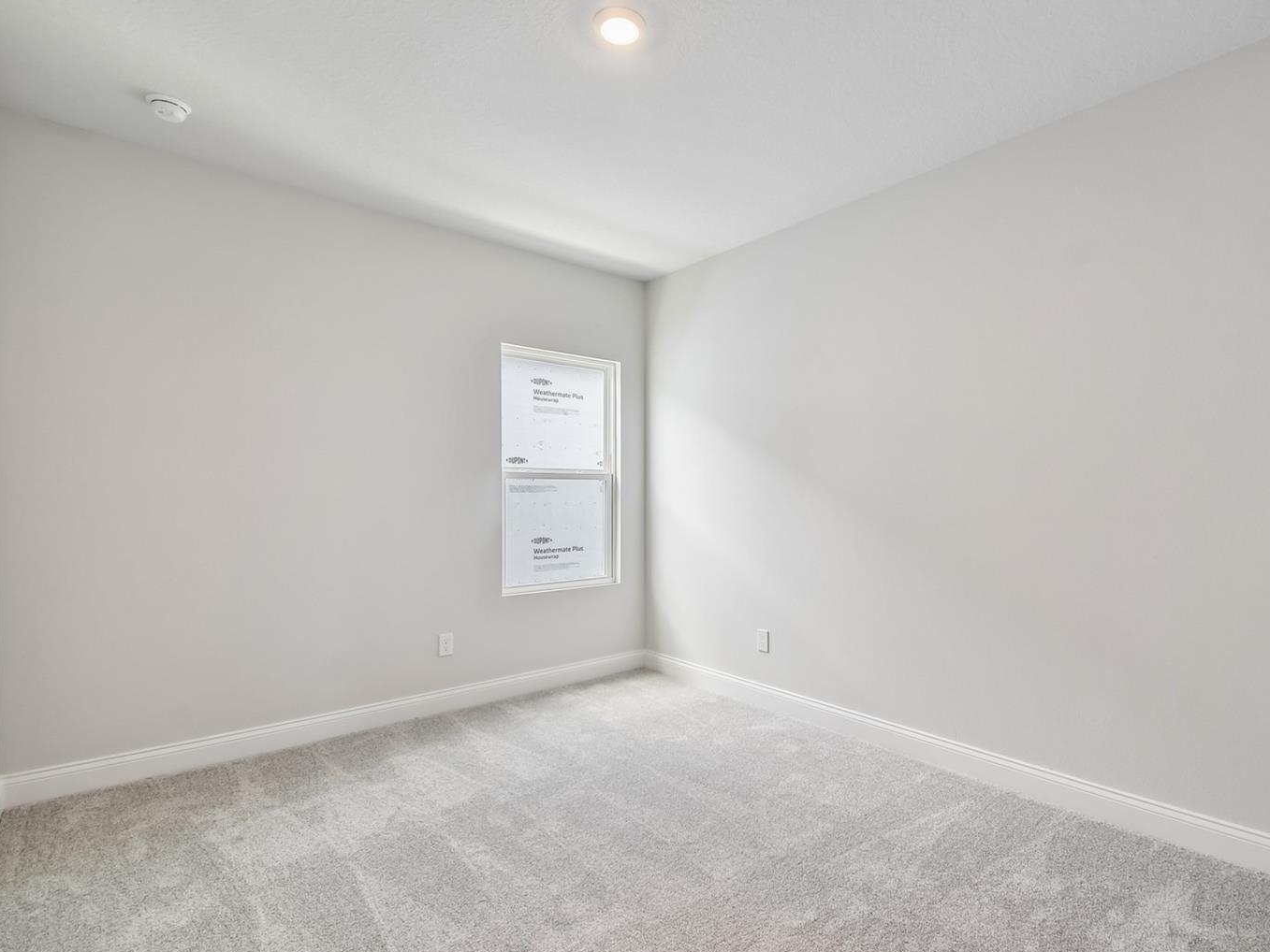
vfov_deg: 74.7
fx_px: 624
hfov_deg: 90.8
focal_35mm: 17
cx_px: 686
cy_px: 476
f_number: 7.1
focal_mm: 10
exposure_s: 1/20
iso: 100
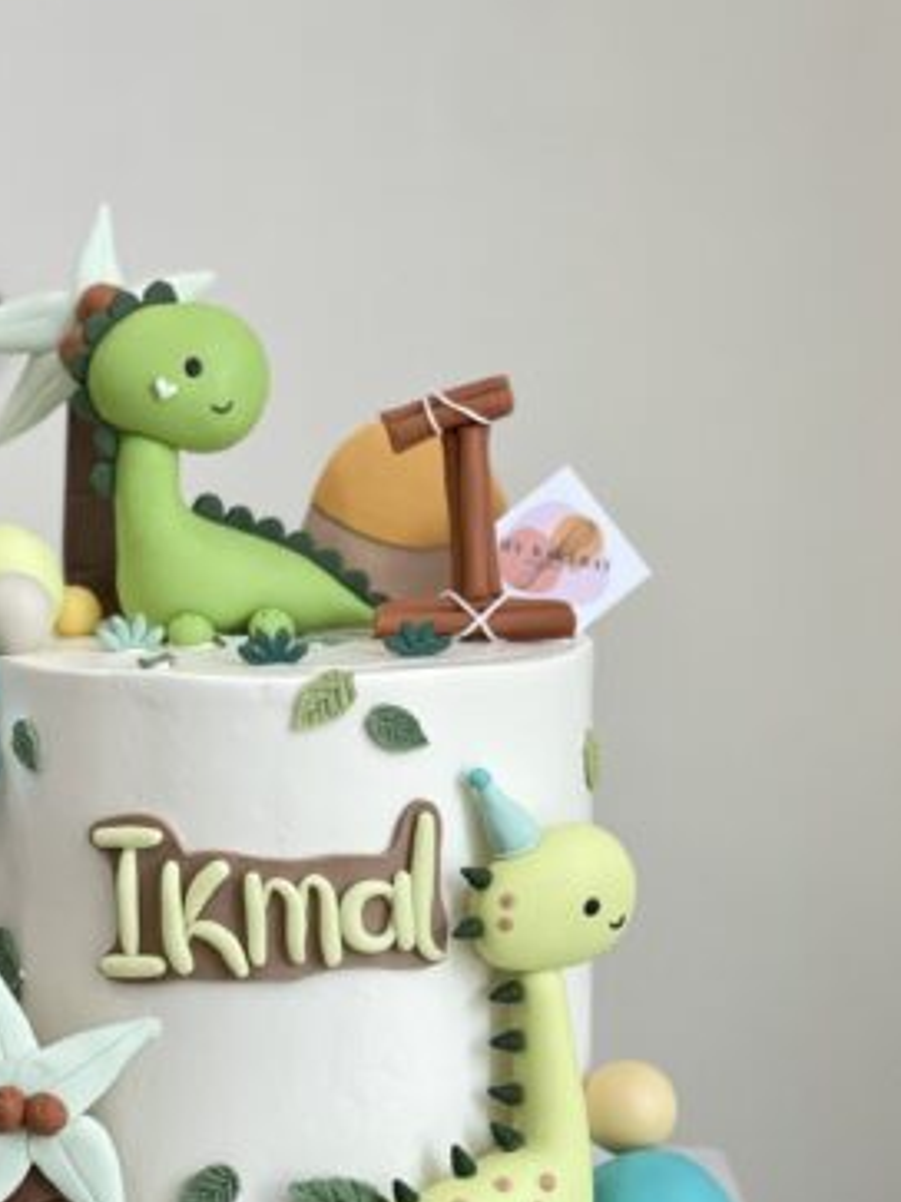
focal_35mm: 94
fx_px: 3264
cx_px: 275
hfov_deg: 15.7
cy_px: 776
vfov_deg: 20.8
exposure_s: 1/100
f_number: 2.2
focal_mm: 7.5
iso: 100
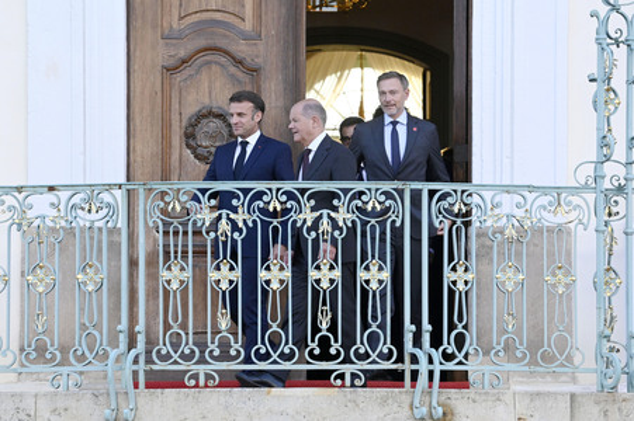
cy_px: 210
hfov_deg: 10.3
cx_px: 317
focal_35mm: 200
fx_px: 3520
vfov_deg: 6.9
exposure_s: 1/800
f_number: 7.1
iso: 3200
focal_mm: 200
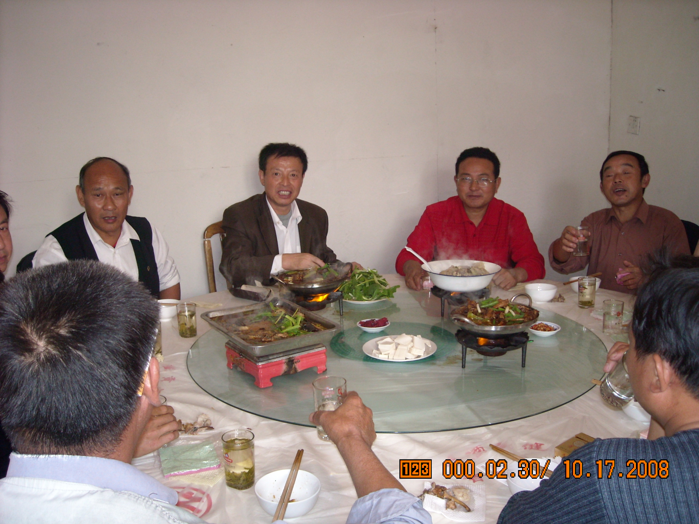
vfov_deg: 40.7
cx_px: 350
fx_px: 707
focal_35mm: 35
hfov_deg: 52.6
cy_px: 262
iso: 200
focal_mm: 5.7
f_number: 2.8
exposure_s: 1/30
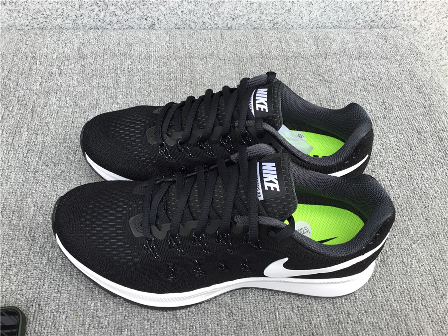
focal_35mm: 31
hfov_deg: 58.4
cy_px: 168
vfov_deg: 45.4
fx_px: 401
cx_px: 224
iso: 25
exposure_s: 1/117
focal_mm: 3.3
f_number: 2.4
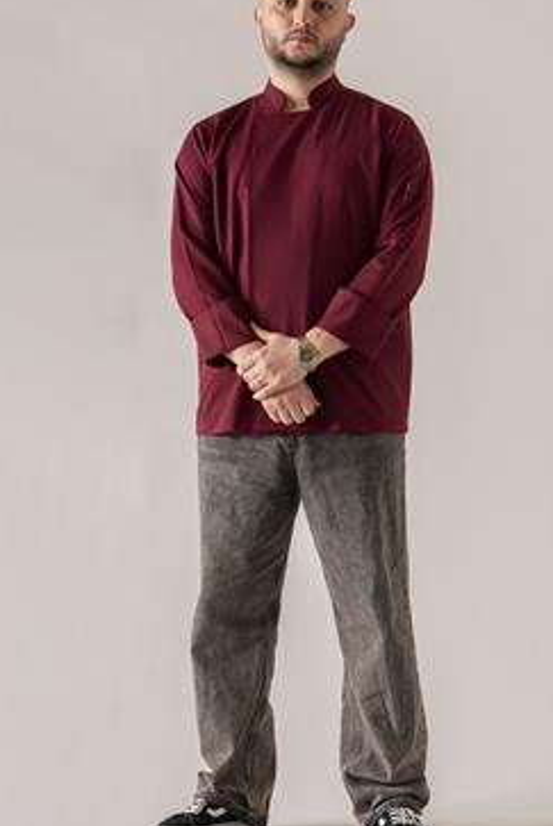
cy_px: 385
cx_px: 296
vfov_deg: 14.3
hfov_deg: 9.6
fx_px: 3285
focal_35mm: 143
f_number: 11
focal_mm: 112
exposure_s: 1/160
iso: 400
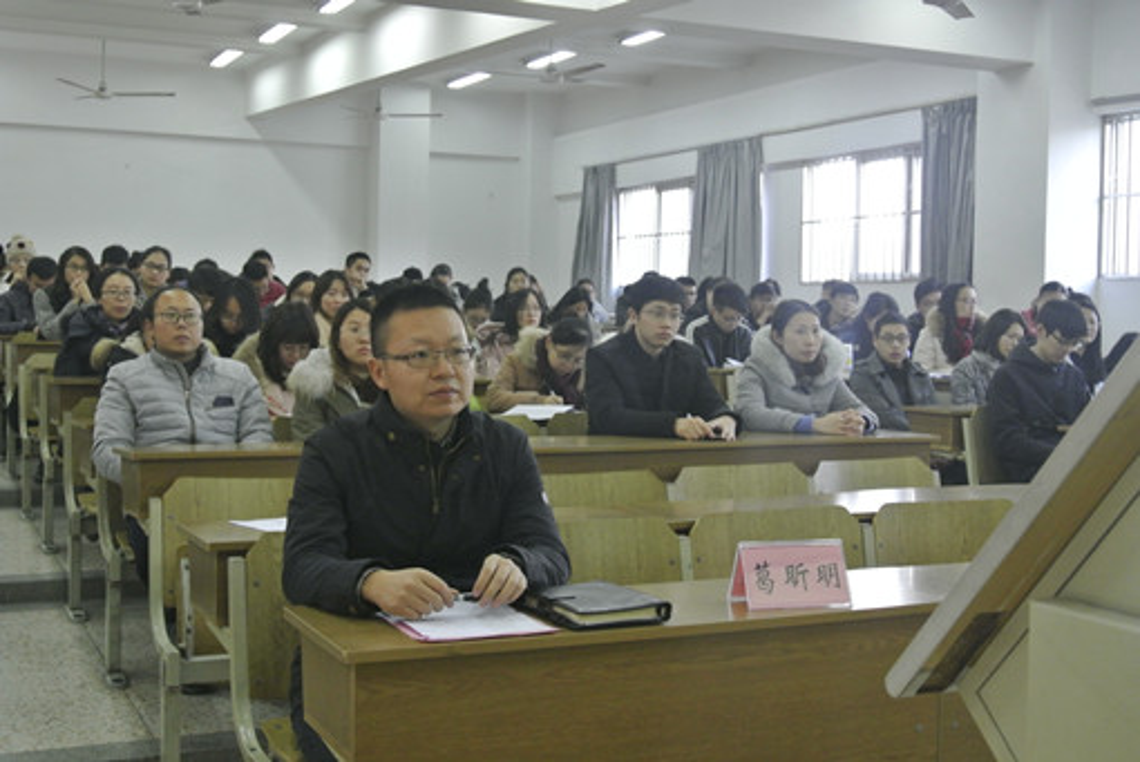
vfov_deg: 29.9
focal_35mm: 45
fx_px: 1426
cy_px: 381
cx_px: 570
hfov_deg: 43.6
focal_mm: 16.9
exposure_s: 1/60
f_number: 4.5
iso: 800
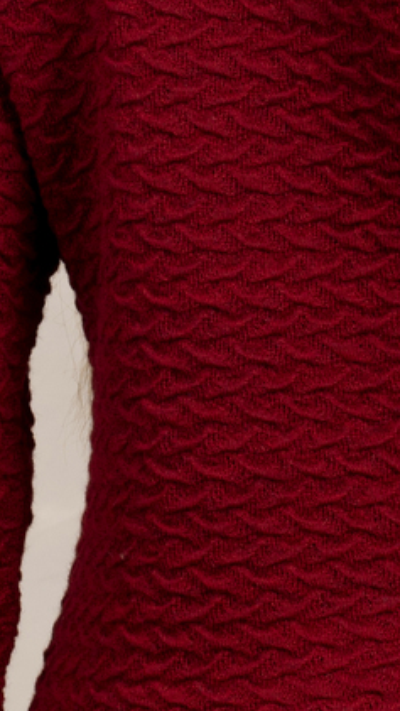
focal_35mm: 187
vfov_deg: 11.5
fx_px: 3524
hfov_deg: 6.5
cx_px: 326
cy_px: 169
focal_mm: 50
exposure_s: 1/160
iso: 100
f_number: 11
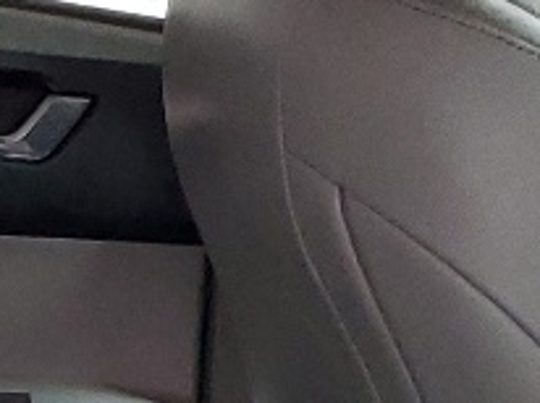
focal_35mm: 202
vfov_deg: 7.2
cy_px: 675
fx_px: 3147
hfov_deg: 9.7
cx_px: -79
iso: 164
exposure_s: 1/60.2
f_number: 1.5
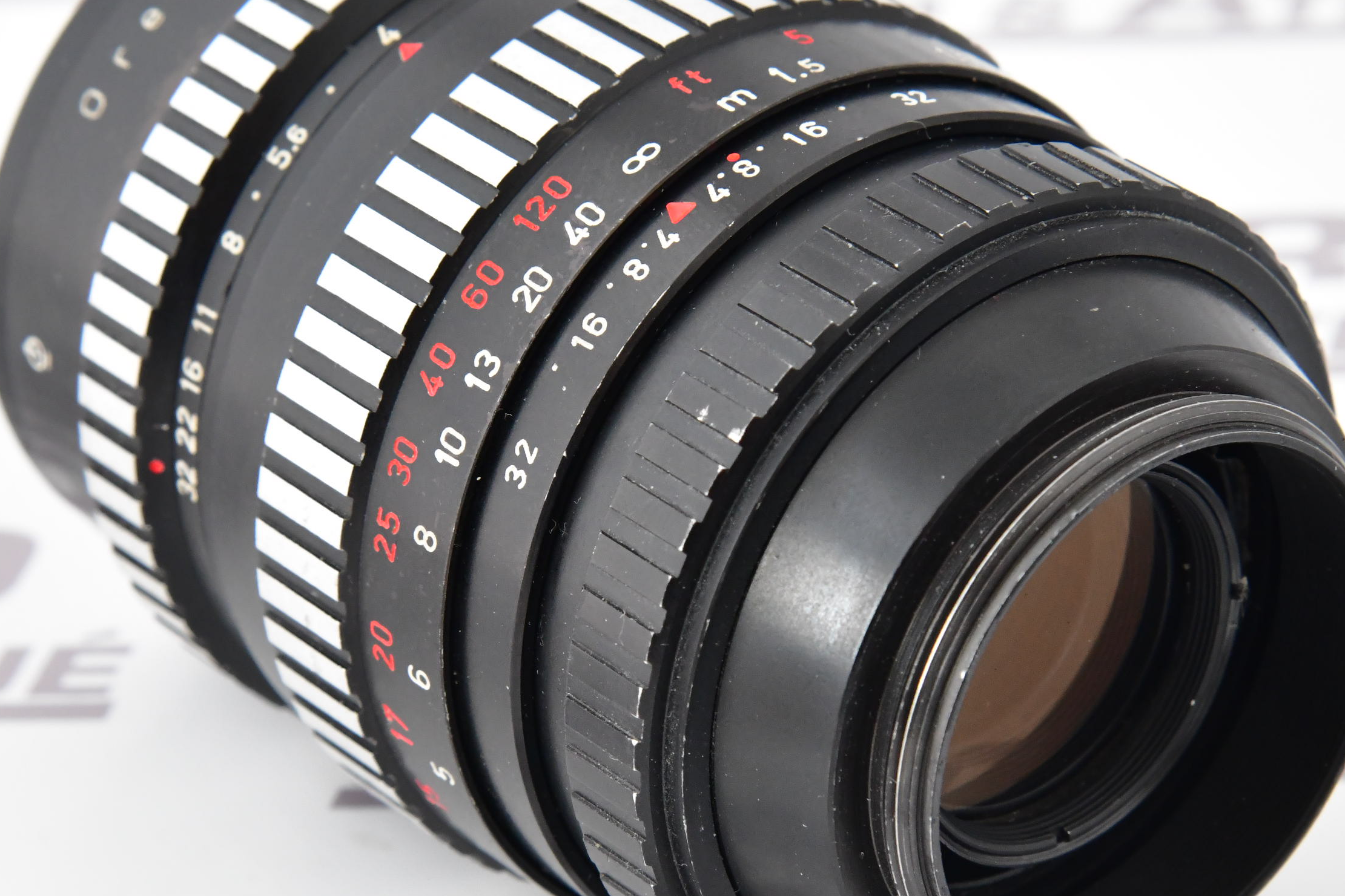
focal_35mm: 223
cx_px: 679
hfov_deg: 9.2
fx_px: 8331
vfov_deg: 6.2
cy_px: 511
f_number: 13
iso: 2500
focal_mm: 120
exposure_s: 1/125
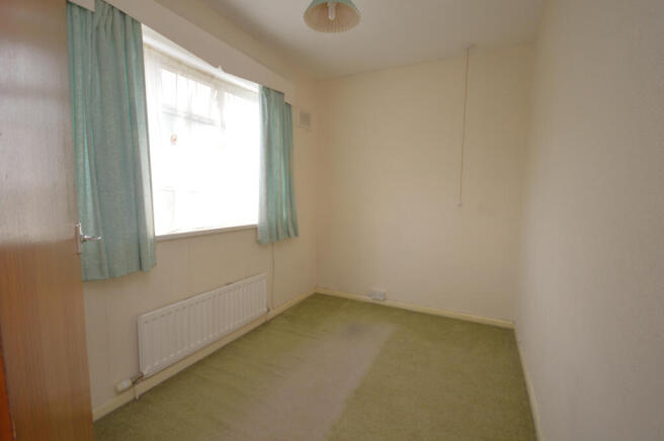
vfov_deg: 77.2
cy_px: 220
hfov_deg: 100.4
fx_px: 276
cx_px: 332
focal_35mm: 15
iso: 450
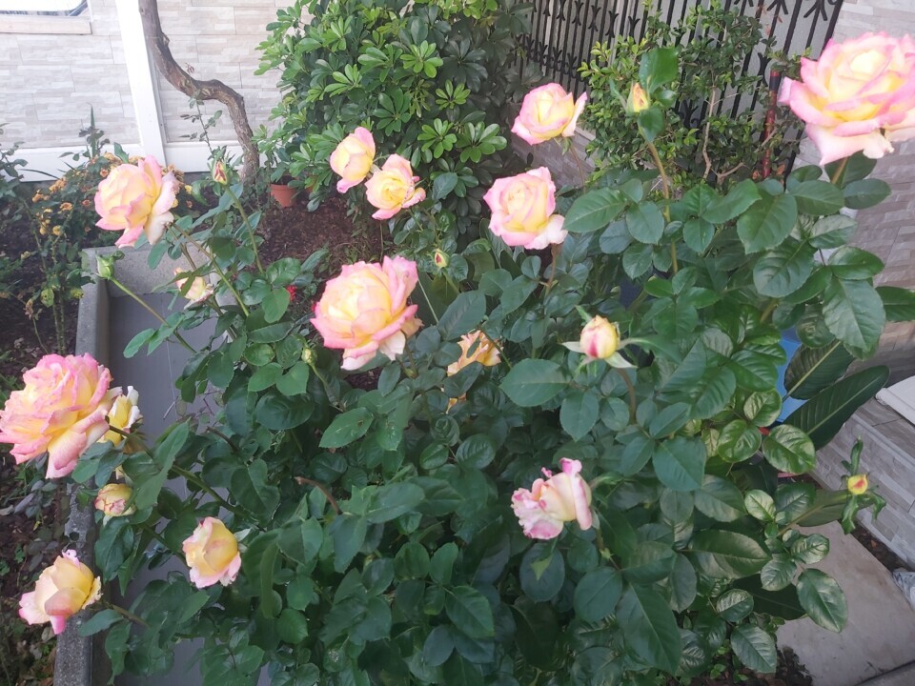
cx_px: 458
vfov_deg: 53.1
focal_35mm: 26
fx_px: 687
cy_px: 343
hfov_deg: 67.3
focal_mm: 3.92
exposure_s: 1/103
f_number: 1.7
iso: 64
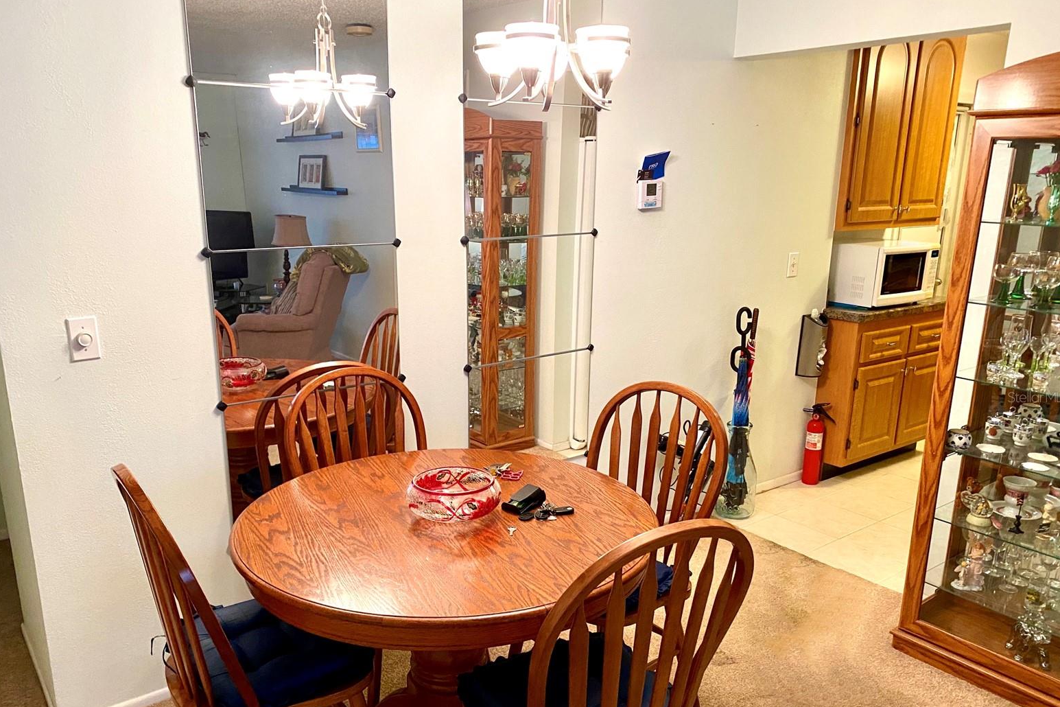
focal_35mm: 28
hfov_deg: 65.5
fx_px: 824
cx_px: 523
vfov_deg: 46.3
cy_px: 397
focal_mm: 4.25
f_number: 1.8
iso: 250
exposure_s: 1/60
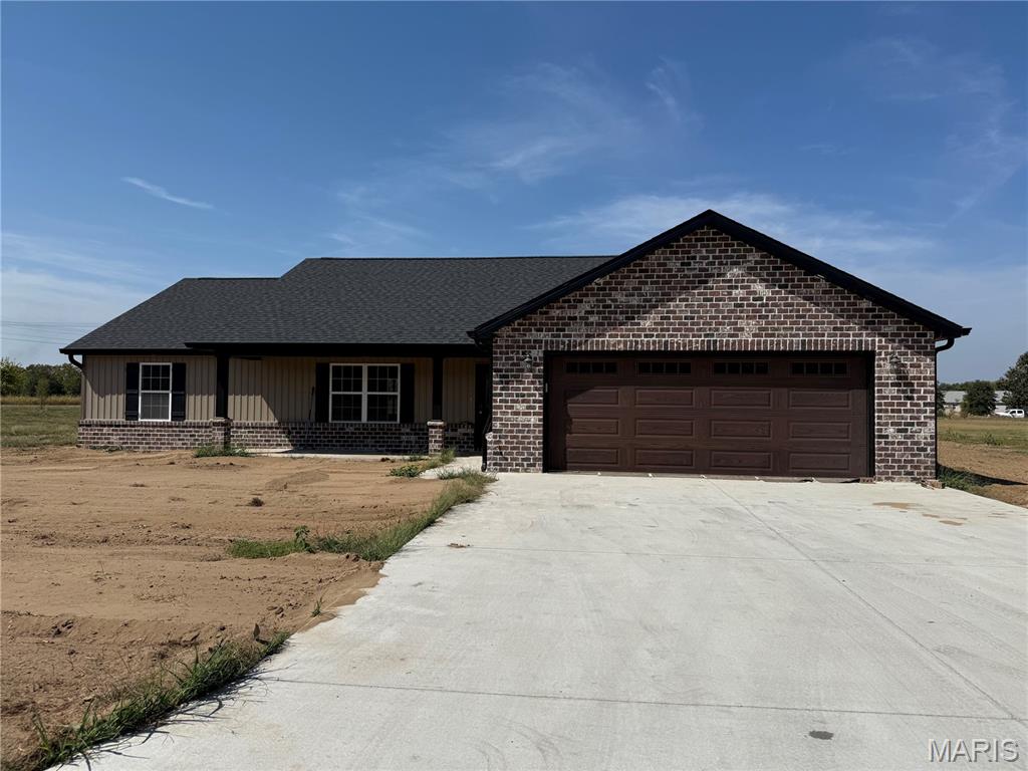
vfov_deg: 56.8
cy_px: 386
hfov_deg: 71.6
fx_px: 713
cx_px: 514
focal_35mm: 24
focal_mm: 6.76
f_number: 1.78
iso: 80
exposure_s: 1/9091
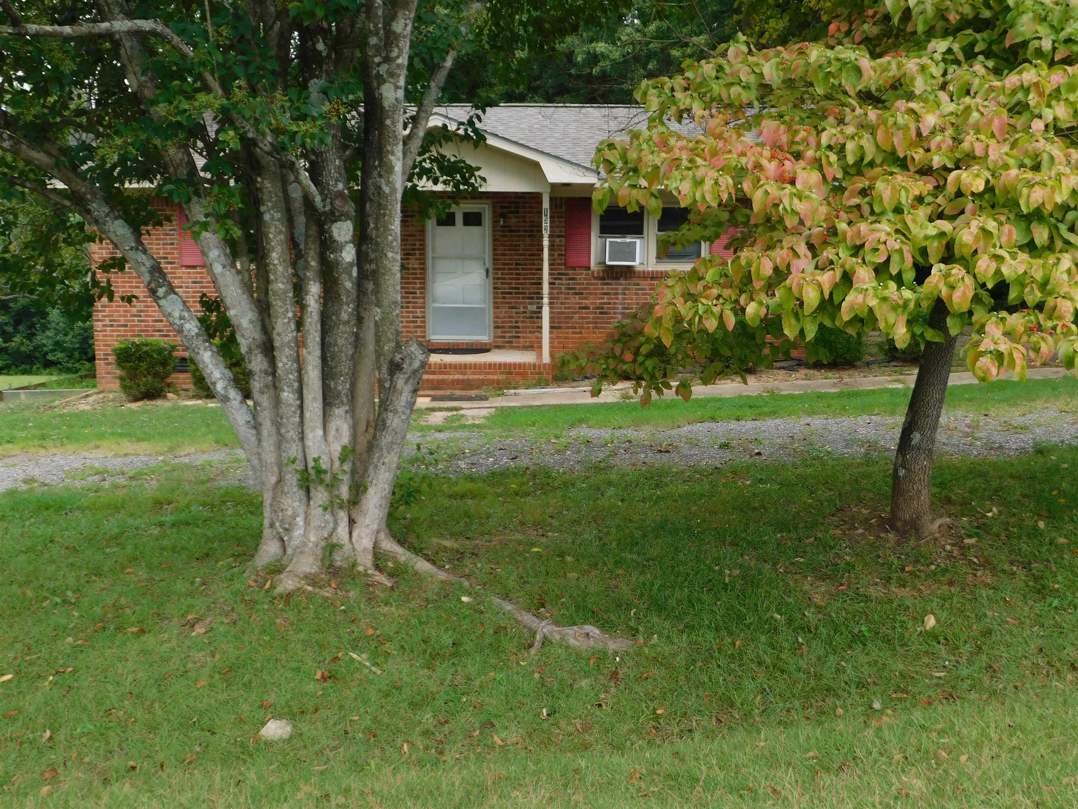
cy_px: 404
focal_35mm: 36
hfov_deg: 51.4
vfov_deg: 39.7
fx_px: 1121
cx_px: 539
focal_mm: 6.3
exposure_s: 1/400
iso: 125
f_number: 3.5
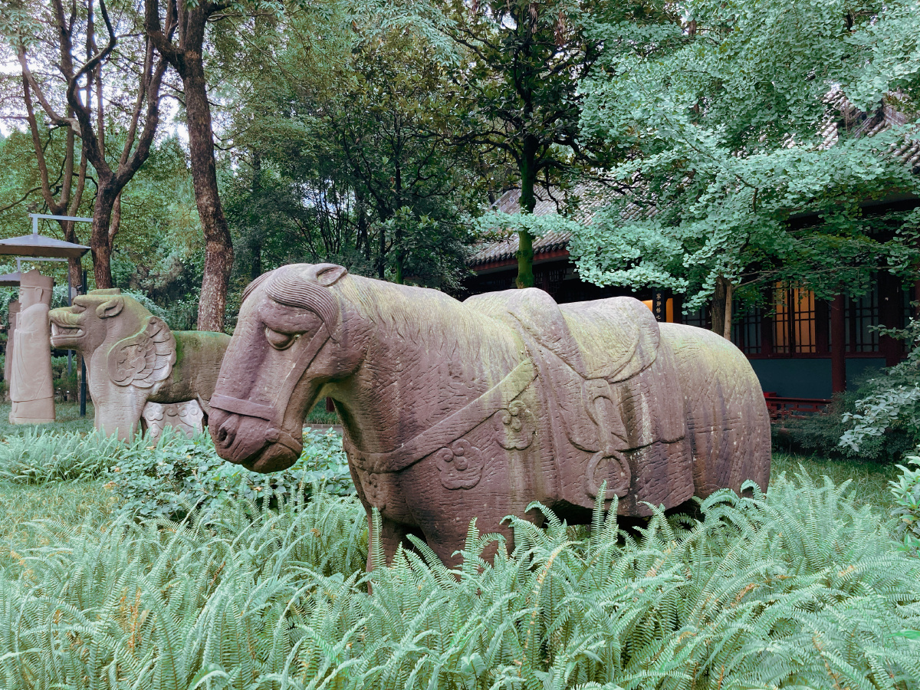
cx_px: 460
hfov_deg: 63.4
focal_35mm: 28
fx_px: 744
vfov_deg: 49.7
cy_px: 345
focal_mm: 3.99
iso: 50
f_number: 1.8
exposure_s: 1/121
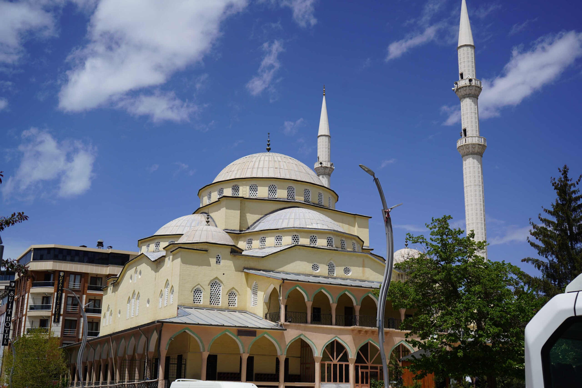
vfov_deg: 31.9
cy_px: 194
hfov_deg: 46.4
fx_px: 679
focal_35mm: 42
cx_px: 291
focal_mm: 42
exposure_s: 1/1250
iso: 100
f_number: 5
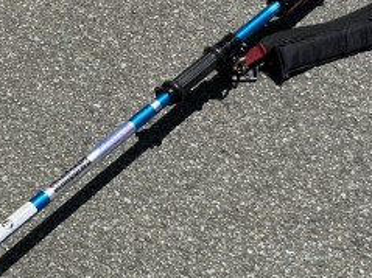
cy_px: 197
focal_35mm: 75
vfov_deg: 19.5
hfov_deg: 25.4
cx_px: 53
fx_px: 806
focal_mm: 3.99
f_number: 1.8
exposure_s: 1/2433
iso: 32
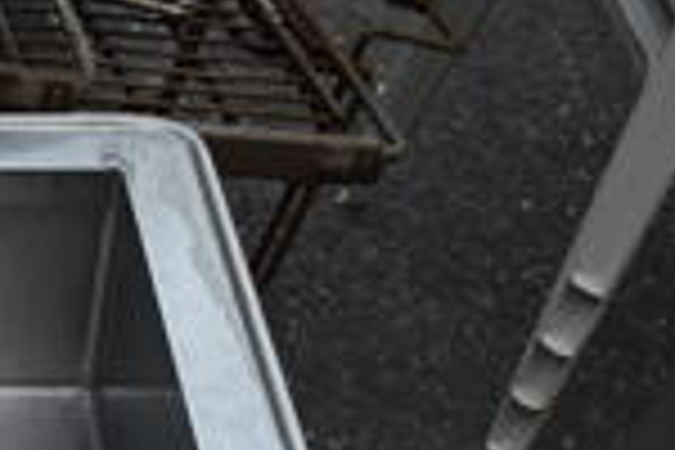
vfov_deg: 11.6
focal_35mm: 110
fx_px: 2062
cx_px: -302
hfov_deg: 17.0
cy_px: 806
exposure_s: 1/50
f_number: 3.5
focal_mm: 18
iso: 100
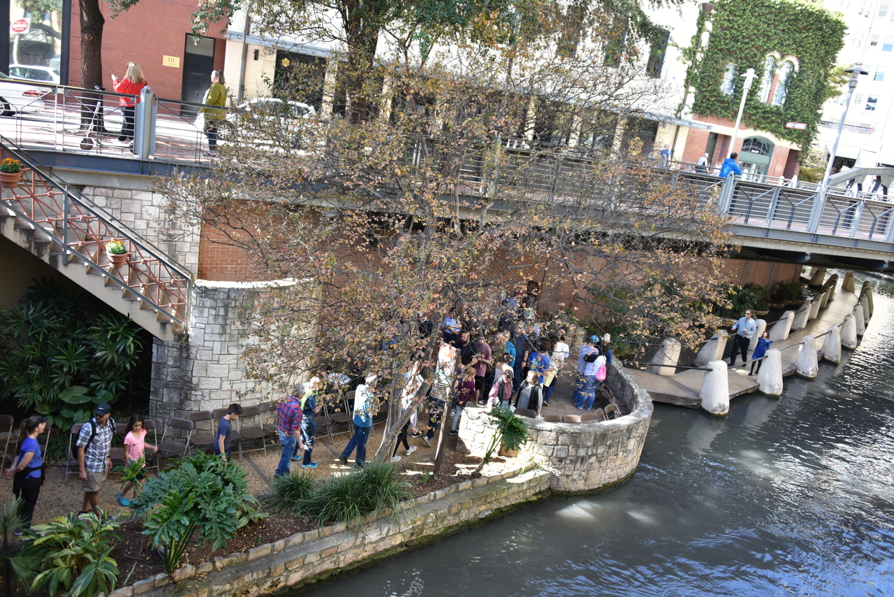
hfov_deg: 65.5
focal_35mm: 28
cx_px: 447
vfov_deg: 46.4
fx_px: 695
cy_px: 298
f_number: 4
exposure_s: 1/60
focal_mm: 28
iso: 100
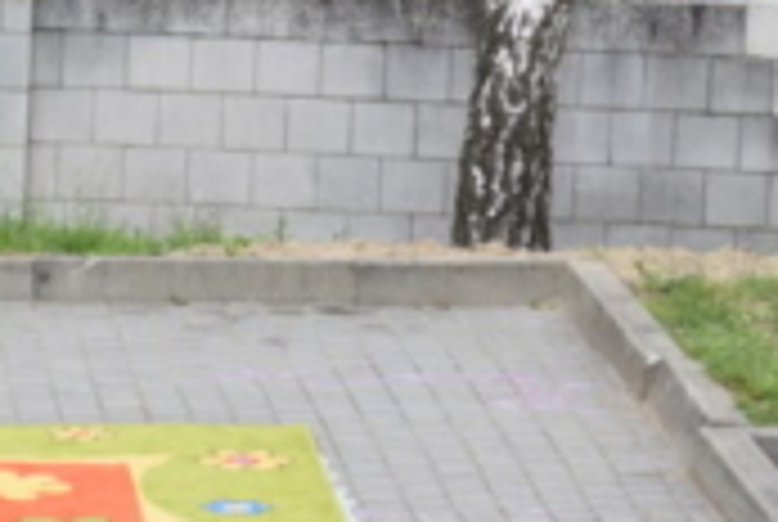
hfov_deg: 6.7
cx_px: 90
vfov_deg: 4.5
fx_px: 6599
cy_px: 7
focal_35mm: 305
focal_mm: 55
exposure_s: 1/250
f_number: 8
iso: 360
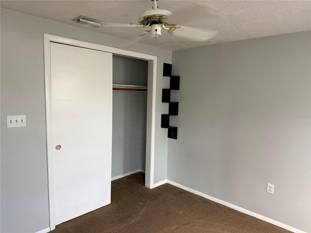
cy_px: 116
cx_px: 156
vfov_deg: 56.8
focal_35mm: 24
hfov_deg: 71.6
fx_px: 216
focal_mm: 6.76
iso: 320
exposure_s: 1/60
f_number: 1.78
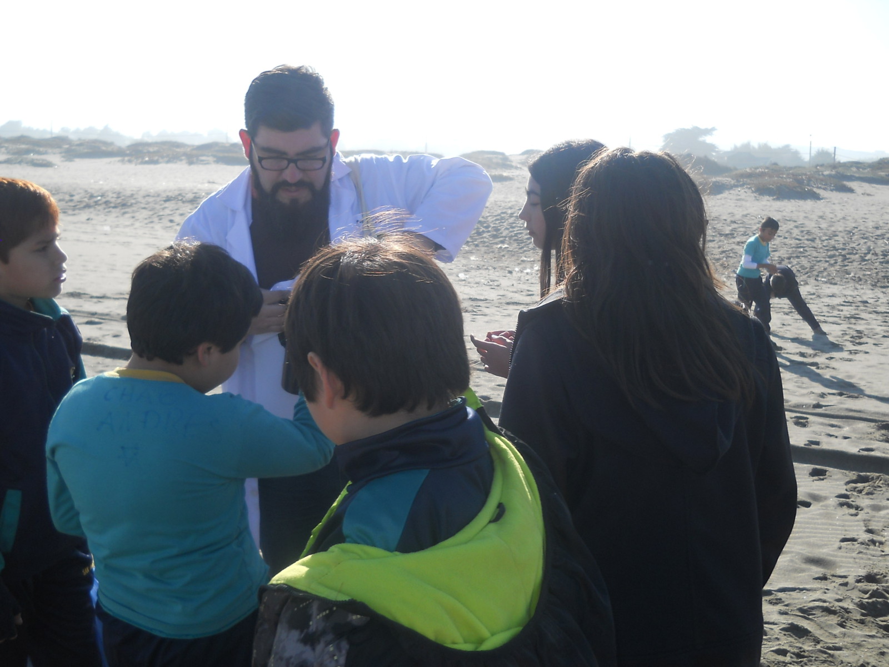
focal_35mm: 41
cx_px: 444
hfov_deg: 45.8
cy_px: 334
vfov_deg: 35.1
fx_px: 1053
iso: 80
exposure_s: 1/250
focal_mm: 6.72
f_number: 5.5
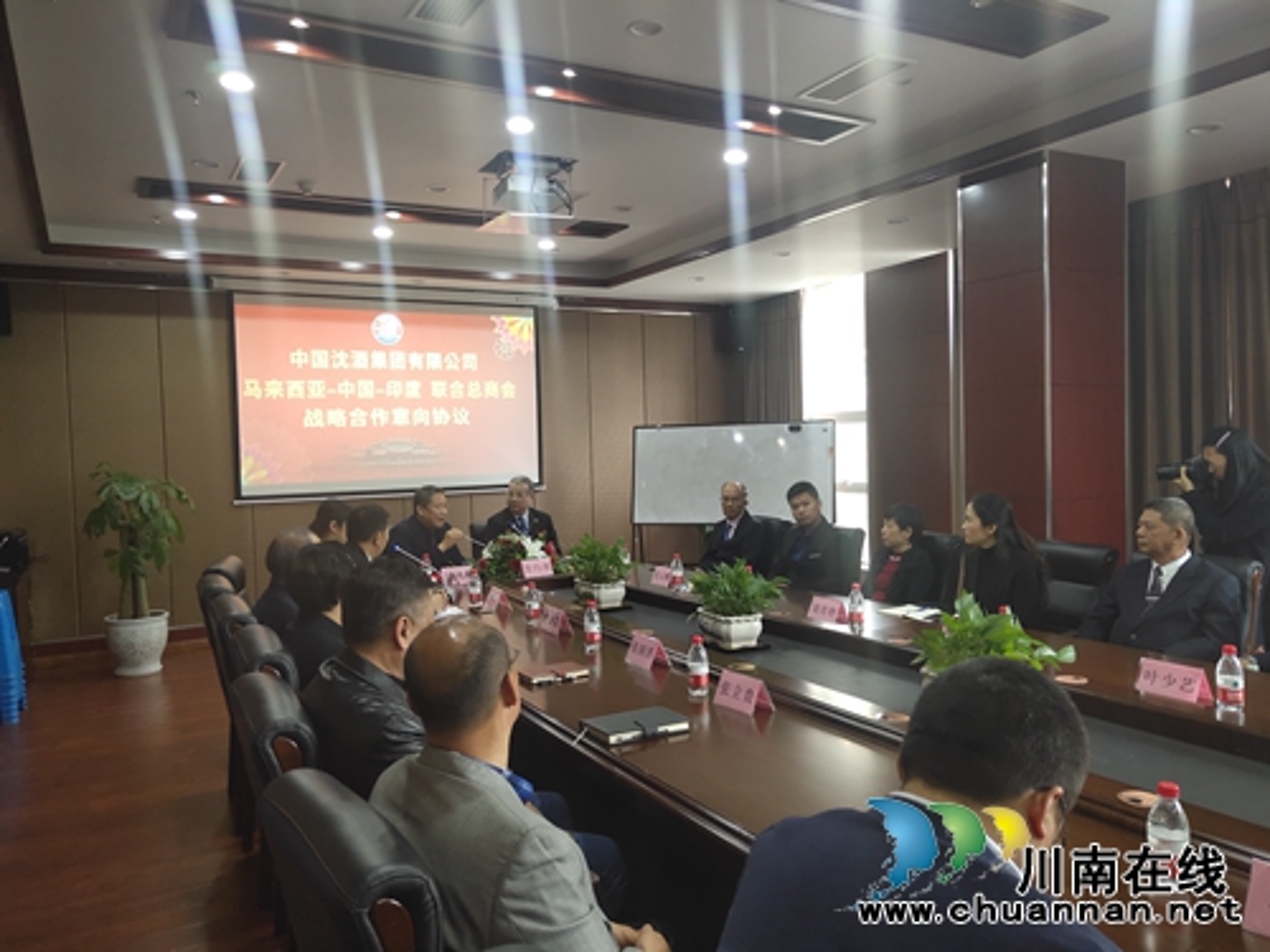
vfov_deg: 48.2
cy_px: 476
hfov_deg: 61.7
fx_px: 1064
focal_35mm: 29
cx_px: 635
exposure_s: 1/50
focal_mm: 4.27
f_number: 1.8
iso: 205
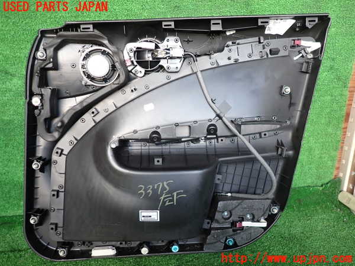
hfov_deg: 69.4
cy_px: 133
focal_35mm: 25
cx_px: 178
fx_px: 256
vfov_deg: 54.9
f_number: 2
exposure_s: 1/50
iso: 200
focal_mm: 4.5
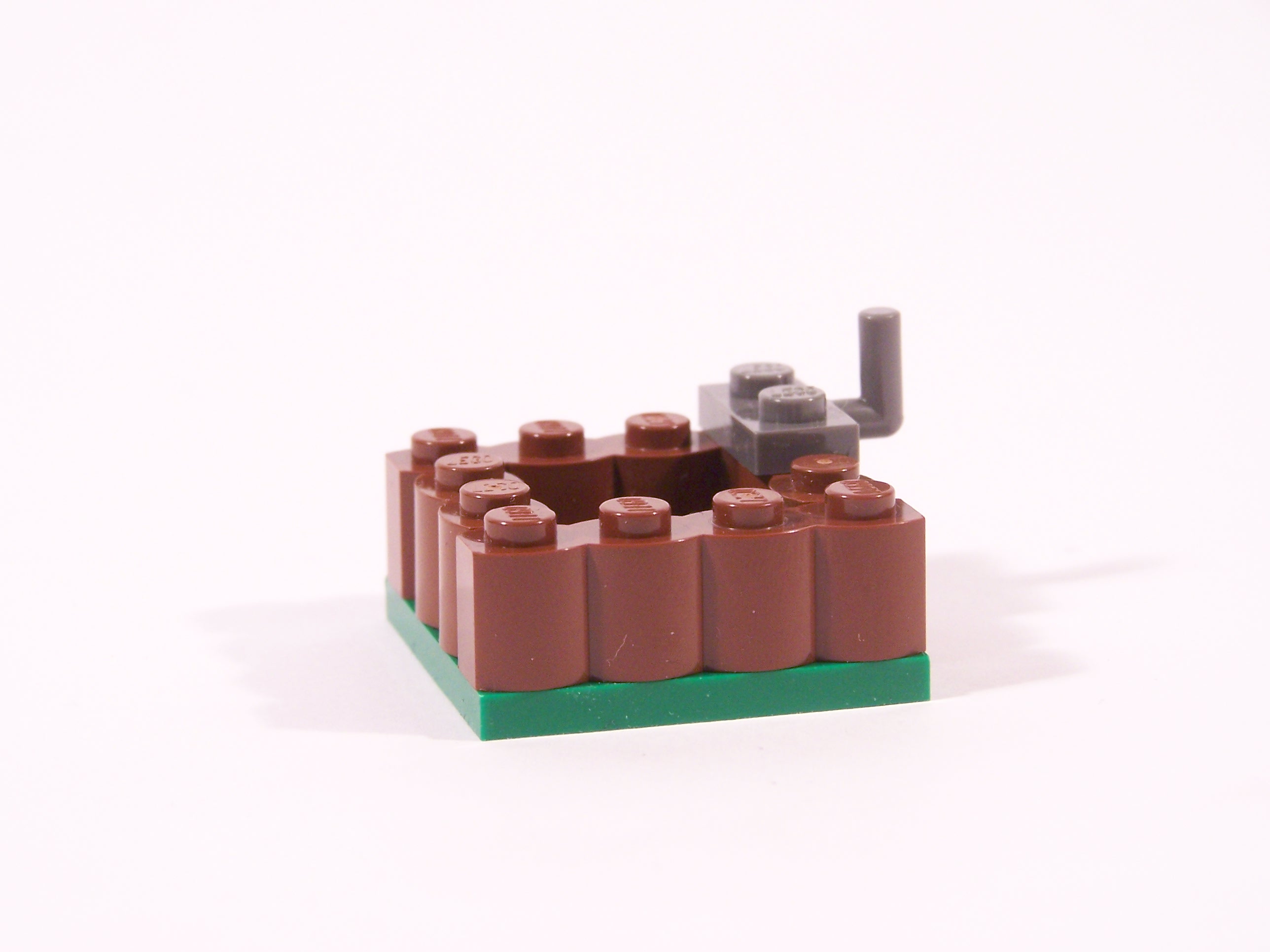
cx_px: 635
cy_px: 476
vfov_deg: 12.7
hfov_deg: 16.8
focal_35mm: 117
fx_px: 4293
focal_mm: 19.4
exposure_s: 1/20
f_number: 3.6
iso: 200
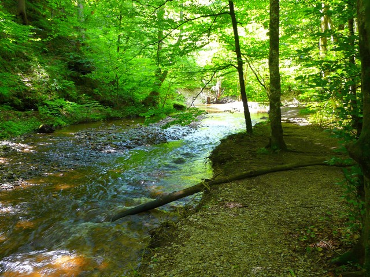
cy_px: 138
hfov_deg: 52.6
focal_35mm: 35
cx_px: 185
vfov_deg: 40.7
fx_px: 374
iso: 125
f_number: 2.8
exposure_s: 1/30
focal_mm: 4.6
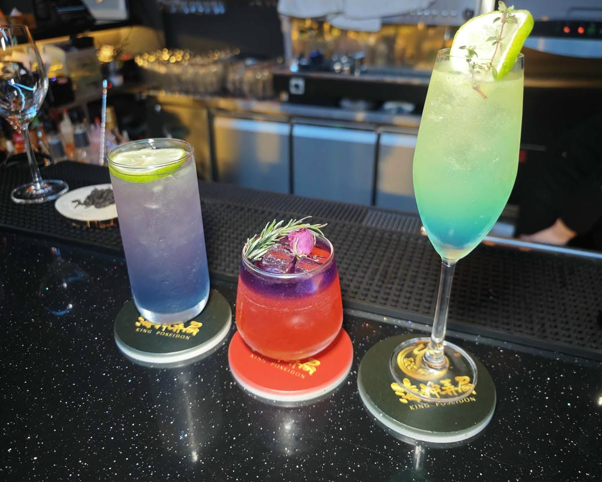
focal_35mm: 26
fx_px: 463
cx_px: 316
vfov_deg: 54.9
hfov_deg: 66.0
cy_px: 221
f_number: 2
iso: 4000
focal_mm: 8.72
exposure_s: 1/240
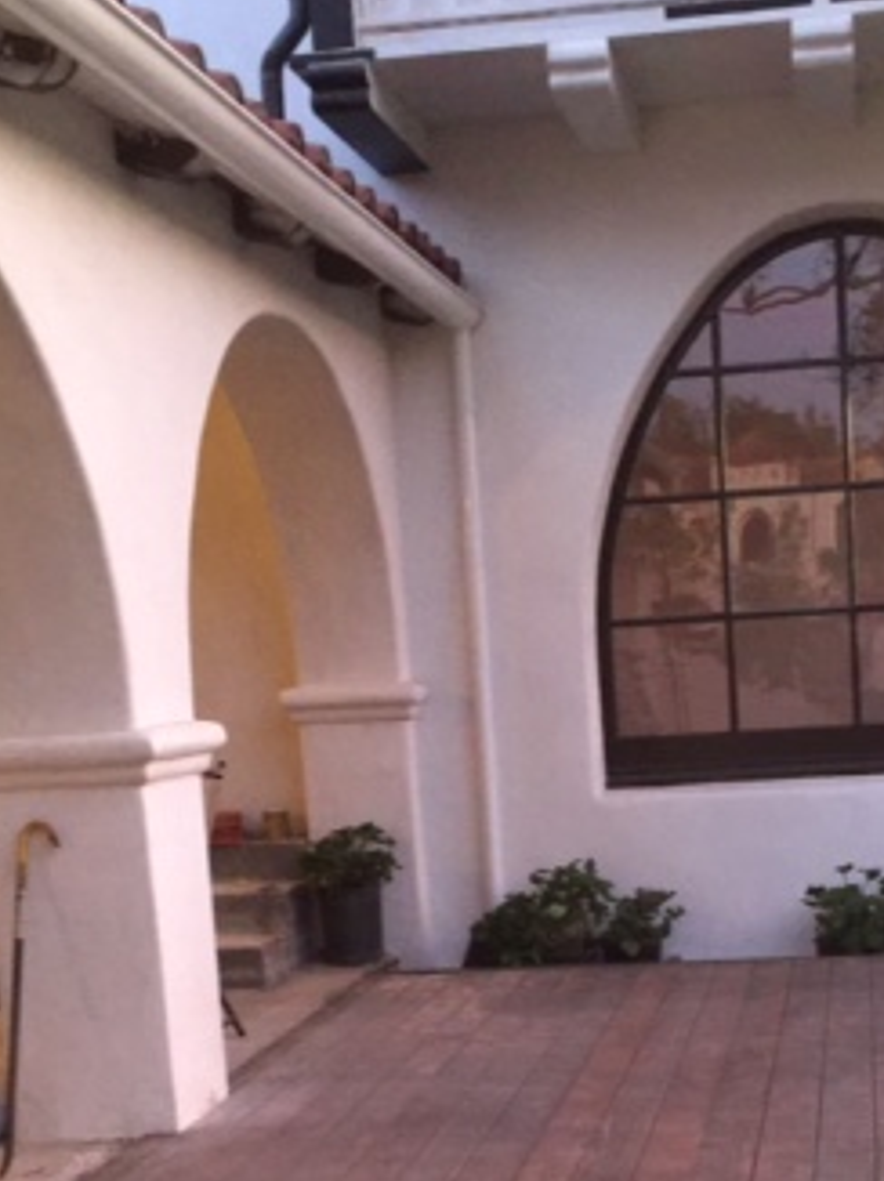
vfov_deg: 32.8
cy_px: 964
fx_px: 1943
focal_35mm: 57
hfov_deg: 25.3
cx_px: 667
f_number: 2.2
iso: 64
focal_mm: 4.15
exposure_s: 1/4
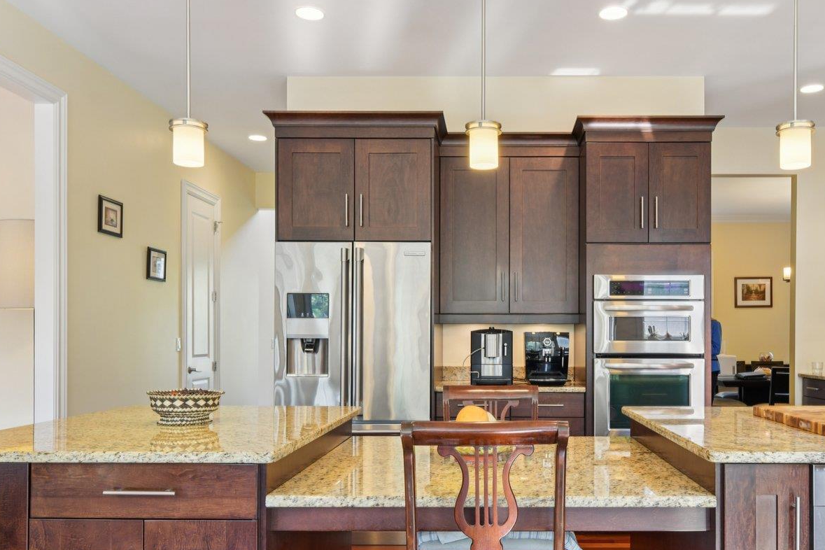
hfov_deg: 56.8
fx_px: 756
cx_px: 494
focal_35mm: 33
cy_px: 350
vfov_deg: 39.6
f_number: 8
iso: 200
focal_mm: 19
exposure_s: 1/10
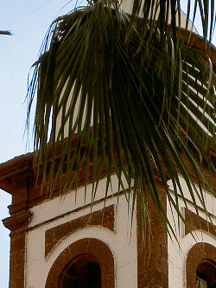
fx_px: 1630
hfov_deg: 7.6
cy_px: 250
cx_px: 150
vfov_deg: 10.0
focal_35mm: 196
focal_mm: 16.8
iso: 50
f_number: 4.9
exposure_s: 1/320
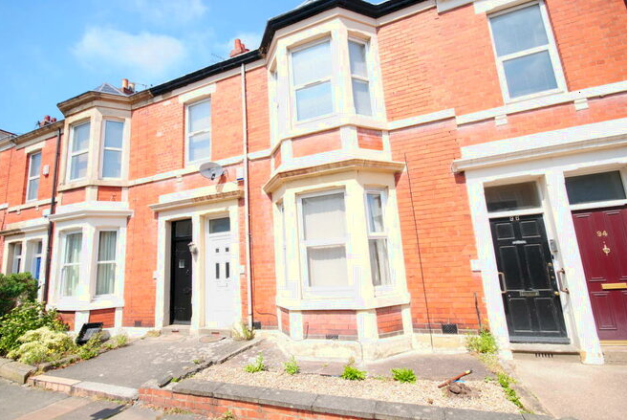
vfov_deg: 73.9
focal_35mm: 16
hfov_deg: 96.6
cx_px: 299
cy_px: 216
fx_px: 279
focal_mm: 10
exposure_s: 1/160
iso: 100
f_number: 6.3
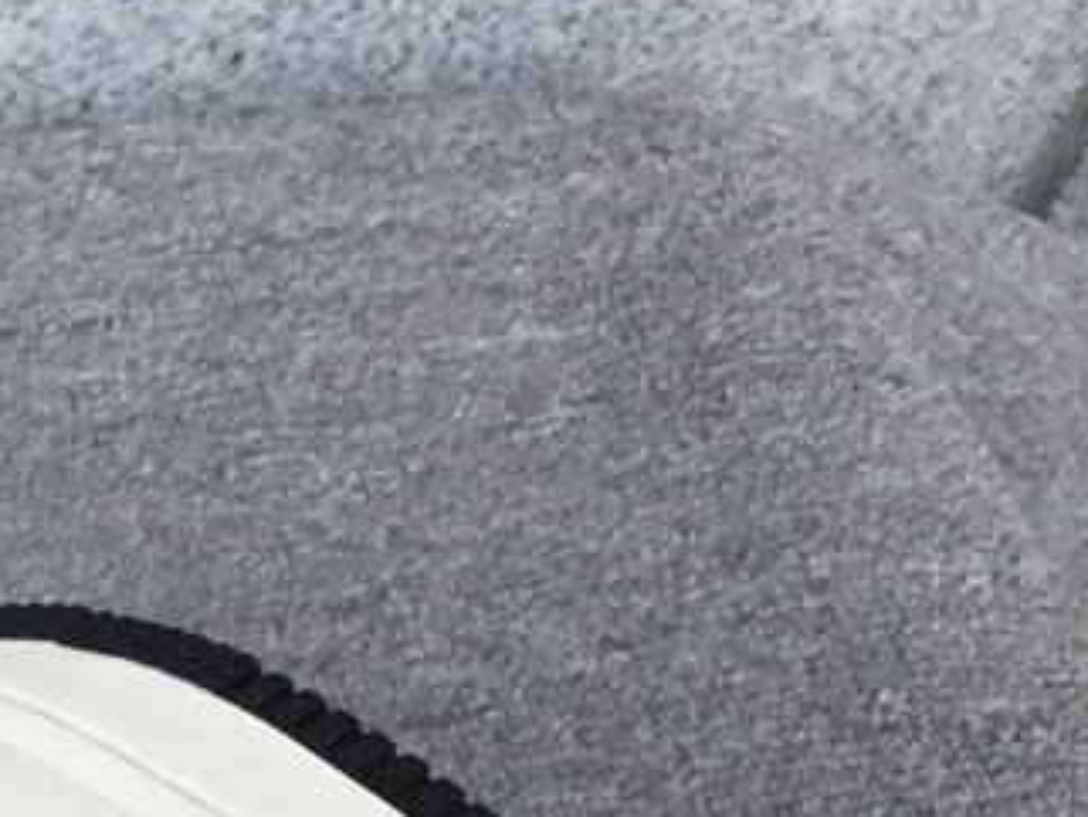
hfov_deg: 20.3
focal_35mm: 87
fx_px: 2735
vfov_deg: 16.2
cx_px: -383
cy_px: 1019
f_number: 2.4
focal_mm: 3.3
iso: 25
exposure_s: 1/466
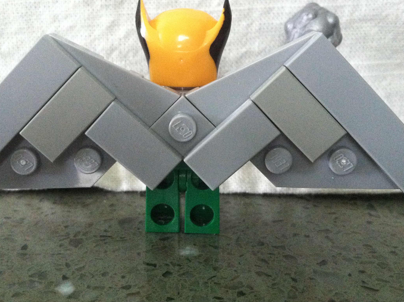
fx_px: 513
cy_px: 122
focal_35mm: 44
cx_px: 186
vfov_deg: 32.7
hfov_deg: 43.0
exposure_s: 1/15
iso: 500
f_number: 2.8
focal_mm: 3.85
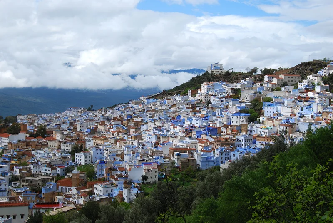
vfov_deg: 25.8
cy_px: 112
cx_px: 166
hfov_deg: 37.8
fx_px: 486
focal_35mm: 52
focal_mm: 35
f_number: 10
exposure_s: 1/200
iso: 100
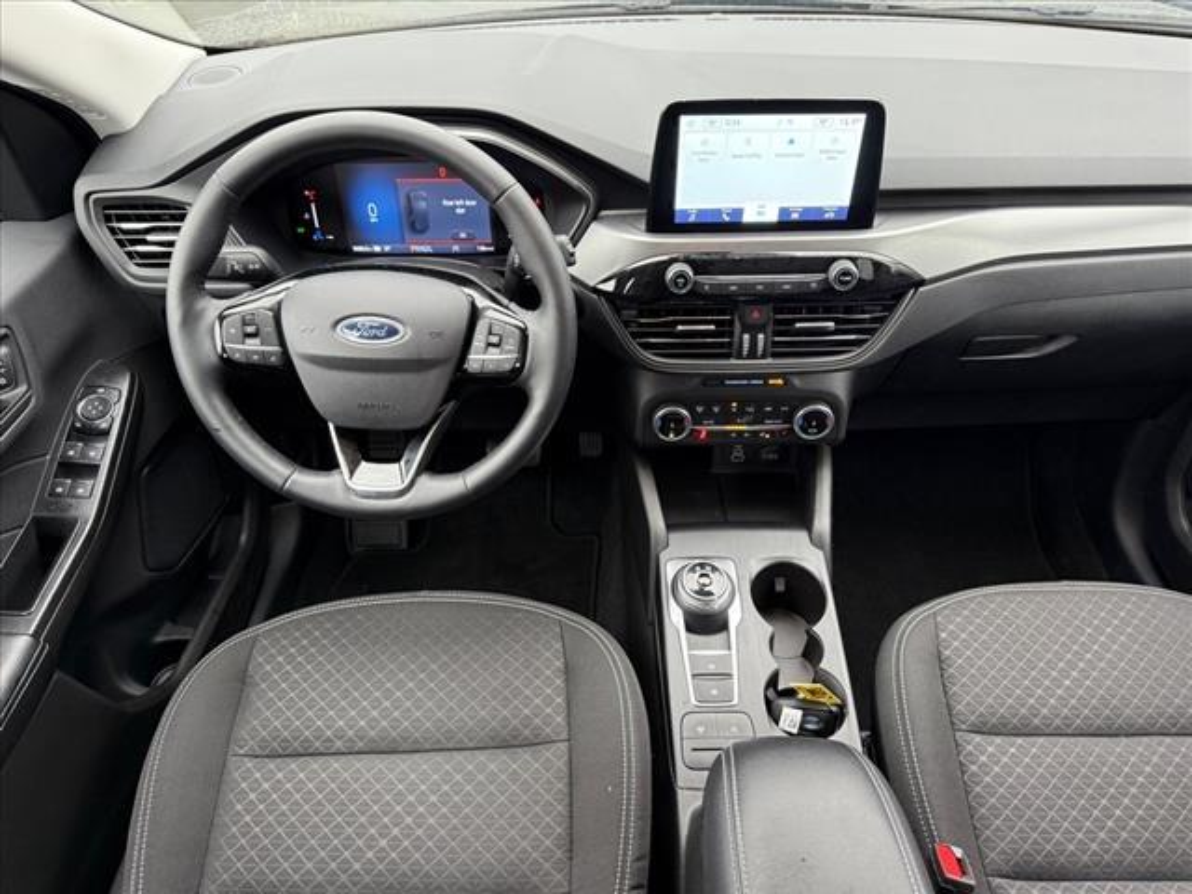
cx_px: 596
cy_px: 447
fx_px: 826
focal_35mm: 24
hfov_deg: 71.6
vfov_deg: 56.8
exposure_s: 1/62
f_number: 1.78
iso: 200
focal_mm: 6.76
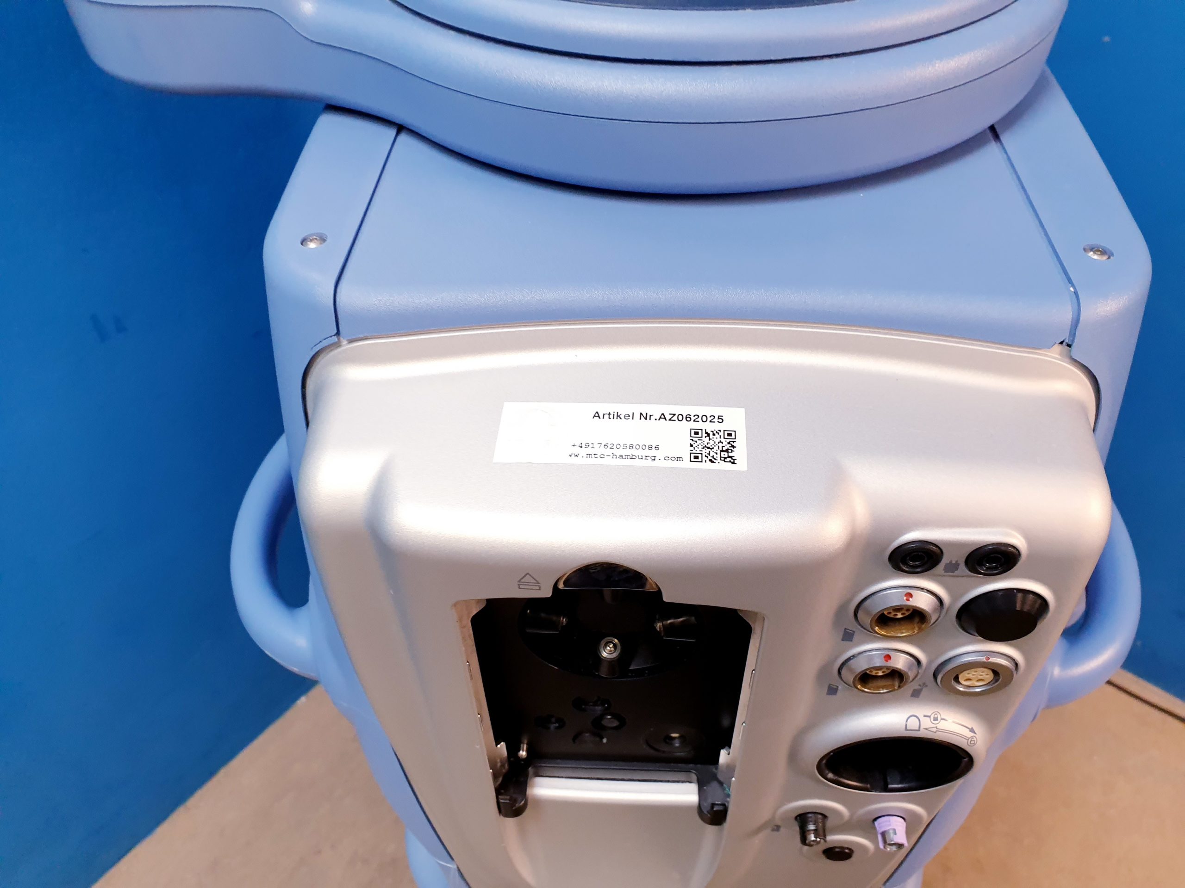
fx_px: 890
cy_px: 444
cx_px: 592
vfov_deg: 53.1
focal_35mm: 26
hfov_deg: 67.3
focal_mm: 4.3
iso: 160
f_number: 2.4
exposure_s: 1/50
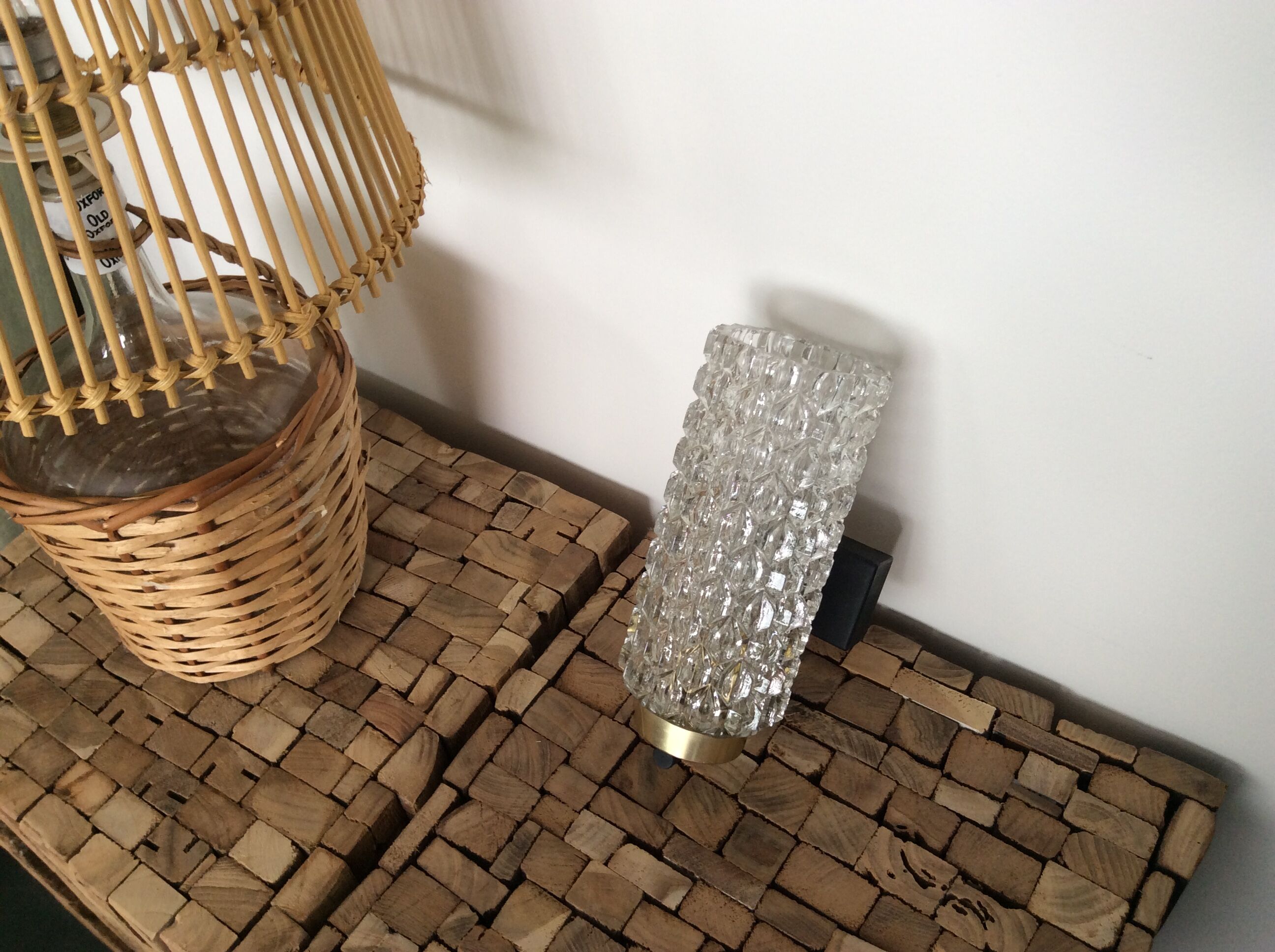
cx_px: 638
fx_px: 1177
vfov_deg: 44.1
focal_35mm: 32
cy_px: 476
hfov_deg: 56.9
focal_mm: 3.3
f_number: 2.4
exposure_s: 1/33
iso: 40
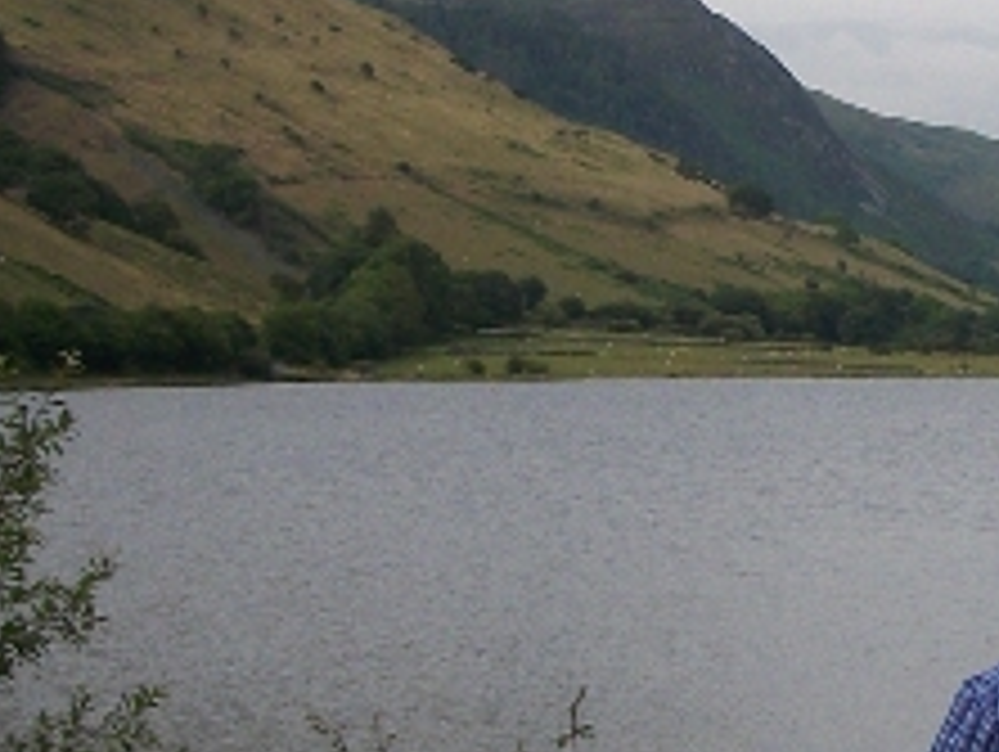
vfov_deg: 10.3
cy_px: 315
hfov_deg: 13.3
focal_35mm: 144
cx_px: 1210
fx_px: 4160
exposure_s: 1/200
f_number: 8.8
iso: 80
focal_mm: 5.7
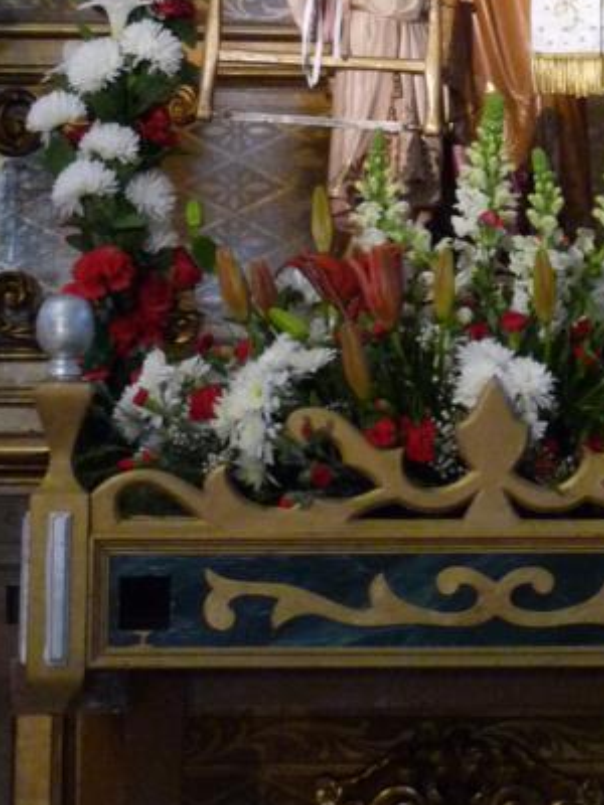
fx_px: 3769
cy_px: 10
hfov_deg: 9.1
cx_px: 463
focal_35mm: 162
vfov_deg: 12.1
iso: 400
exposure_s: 1/25
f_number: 3.2
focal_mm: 10.1
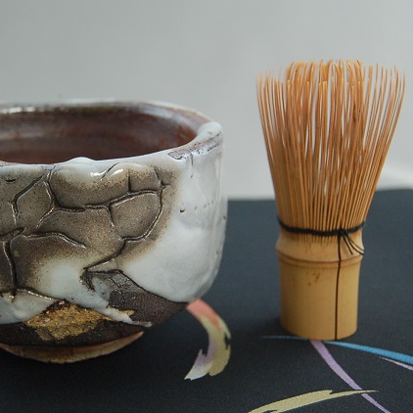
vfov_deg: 25.5
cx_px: 130
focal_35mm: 68
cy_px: 207
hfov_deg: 25.3
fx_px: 913
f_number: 4.8
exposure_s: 1/30
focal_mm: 35
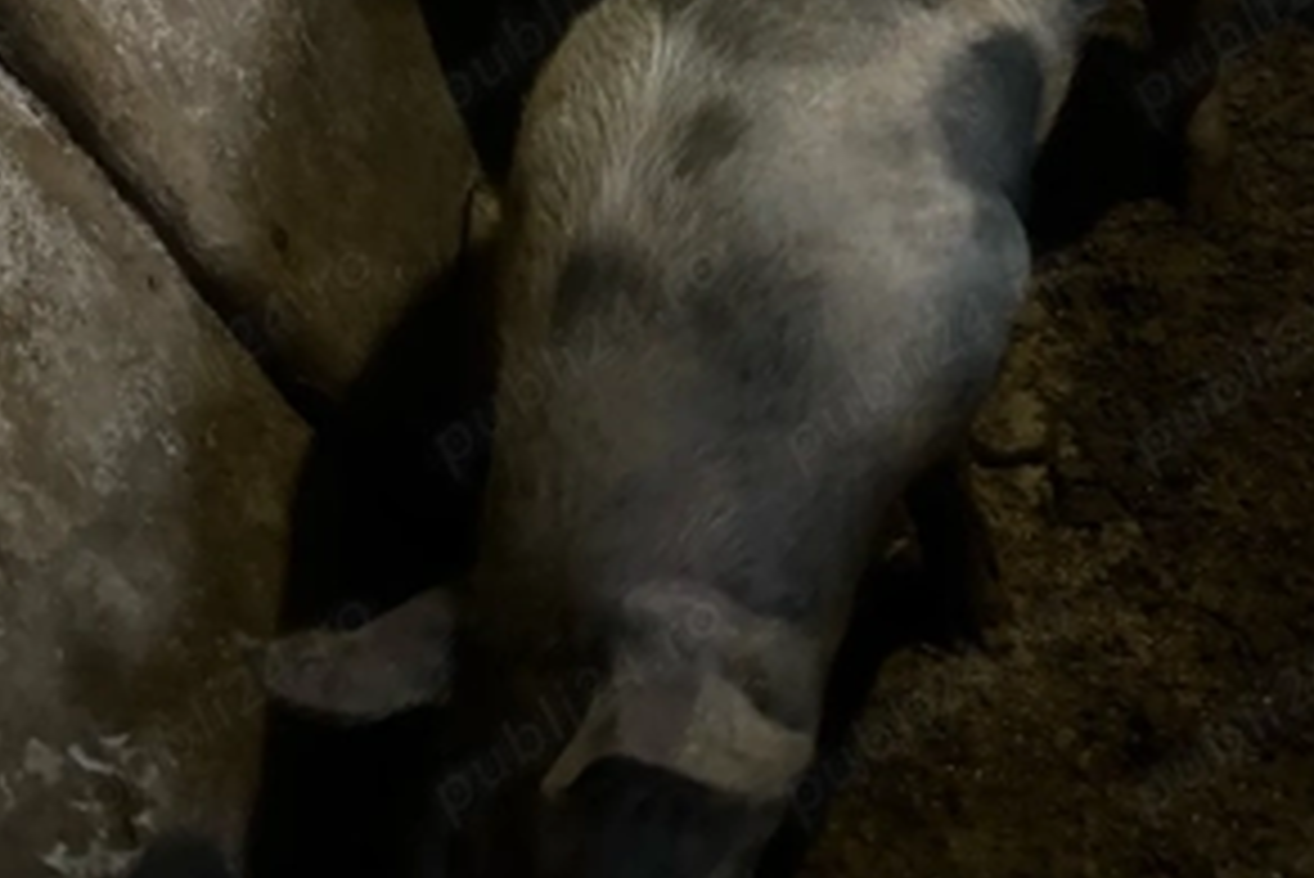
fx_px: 1351
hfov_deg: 51.9
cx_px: 666
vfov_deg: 33.7
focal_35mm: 37
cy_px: 59
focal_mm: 5.7
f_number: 1.5
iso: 800
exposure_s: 1/28
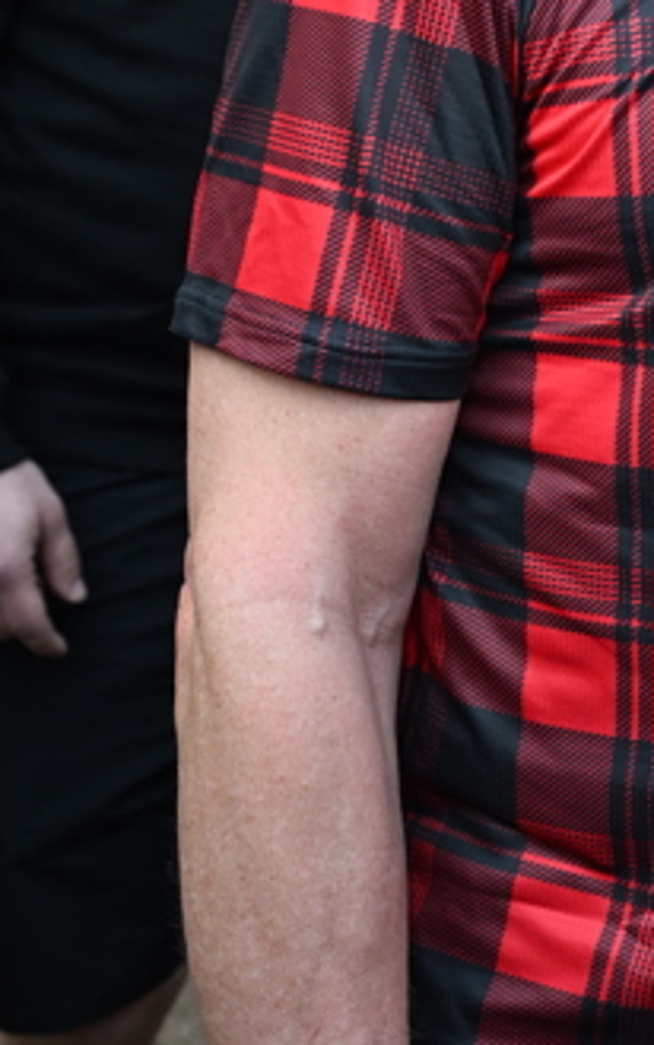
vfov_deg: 22.1
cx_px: 1003
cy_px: 246
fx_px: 2649
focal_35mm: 93
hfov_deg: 13.2
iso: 1000
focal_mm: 29
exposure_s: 1/640
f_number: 4.5
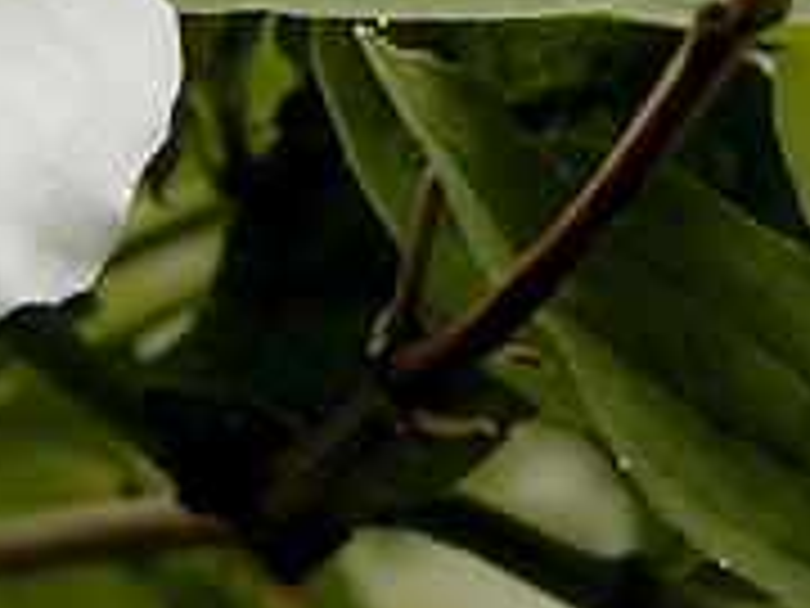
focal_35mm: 365
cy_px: -9
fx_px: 8541
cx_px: 756
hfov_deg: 5.4
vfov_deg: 4.1
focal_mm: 14.6
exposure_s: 1/320
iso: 80
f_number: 4.2
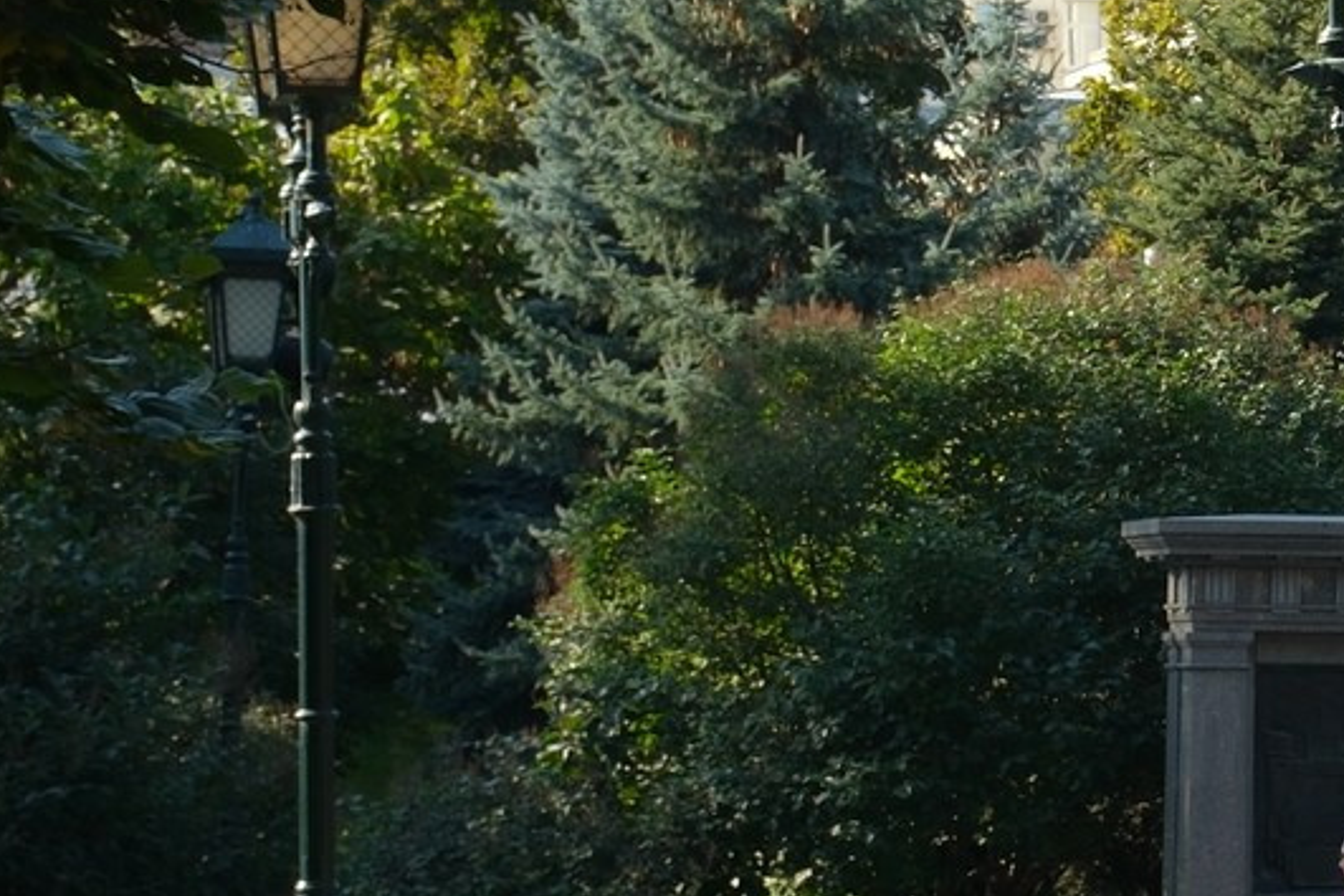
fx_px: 5898
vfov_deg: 8.7
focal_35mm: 158
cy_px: 437
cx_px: 2455
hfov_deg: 11.9
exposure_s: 1/105
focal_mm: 27
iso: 160
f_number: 8
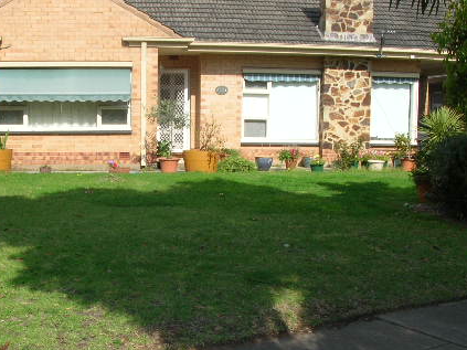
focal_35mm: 53
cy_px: 211
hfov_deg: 35.7
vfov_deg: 27.4
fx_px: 715
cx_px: 147
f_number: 5.6
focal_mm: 5.8
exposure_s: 1/240
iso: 50
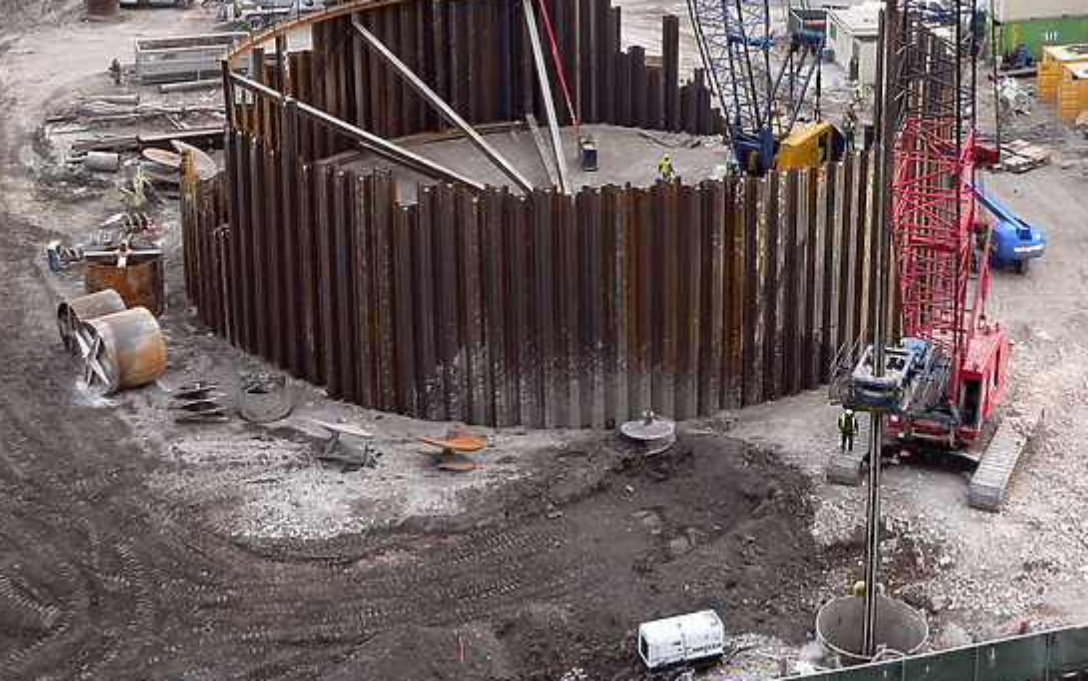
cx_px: 779
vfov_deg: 18.4
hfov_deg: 29.0
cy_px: 89
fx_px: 2076
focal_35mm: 70
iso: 80
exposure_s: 1/100
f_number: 2.8
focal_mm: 6.7
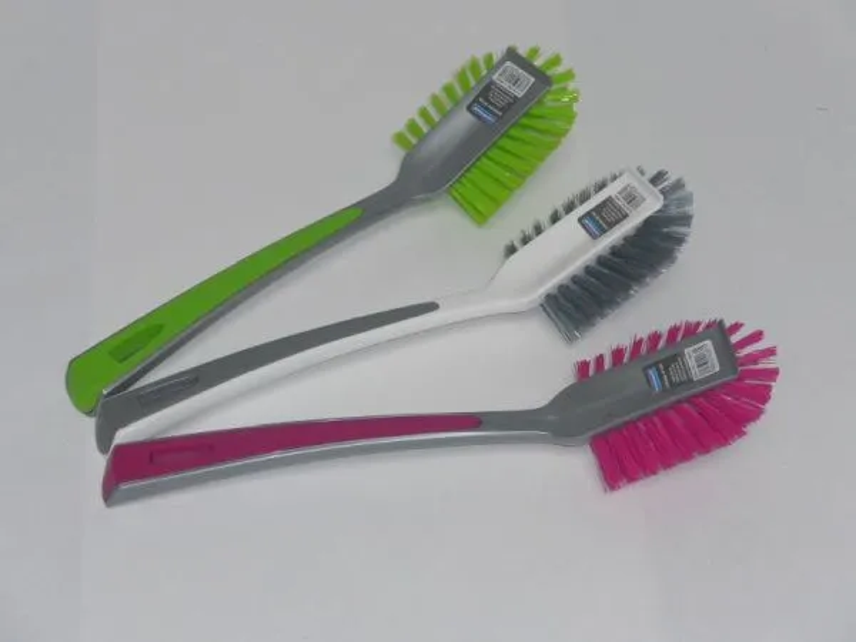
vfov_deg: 17.2
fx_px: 2127
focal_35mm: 86
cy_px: 321
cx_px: 428
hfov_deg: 22.8
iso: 400
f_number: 4.5
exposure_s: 1/60
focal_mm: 17
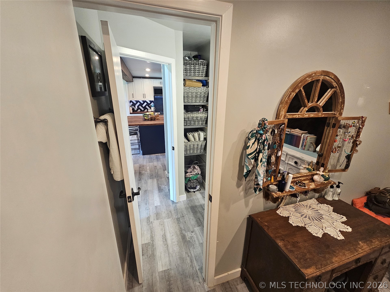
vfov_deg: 89.9
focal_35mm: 13
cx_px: 195
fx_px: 146
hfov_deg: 106.2
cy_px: 146
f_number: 2.2
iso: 320
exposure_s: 1/60
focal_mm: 2.2
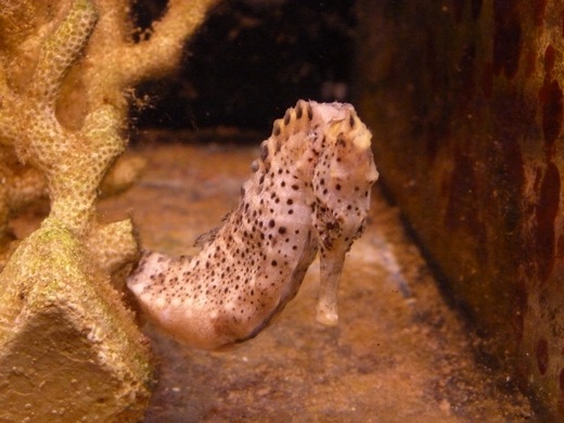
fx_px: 945
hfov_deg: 33.2
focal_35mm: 58
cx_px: 282
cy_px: 212
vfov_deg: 25.2
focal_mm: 10.5
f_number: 3.6
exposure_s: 1/25
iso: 800
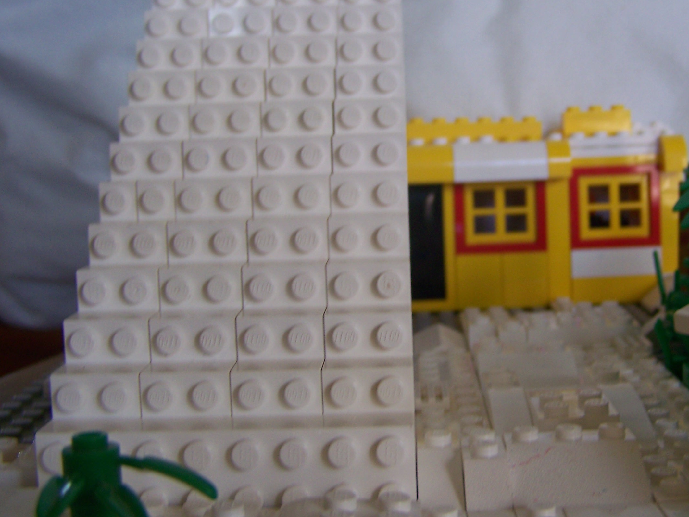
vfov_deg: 26.4
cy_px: 178
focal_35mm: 55
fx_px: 1095
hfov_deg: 34.8
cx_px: 425
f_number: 2.8
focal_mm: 6.3
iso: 64
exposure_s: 1/30
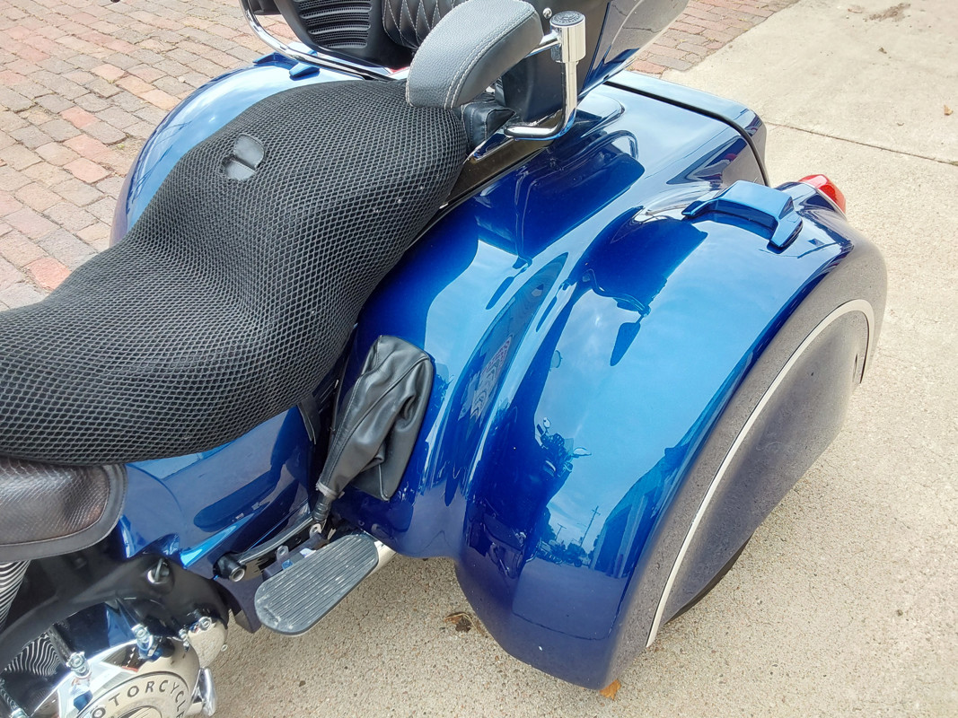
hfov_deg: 63.4
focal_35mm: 28
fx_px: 775
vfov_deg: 49.7
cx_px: 479
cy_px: 359
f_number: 1.9
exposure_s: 1/220
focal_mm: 2.91
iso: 50
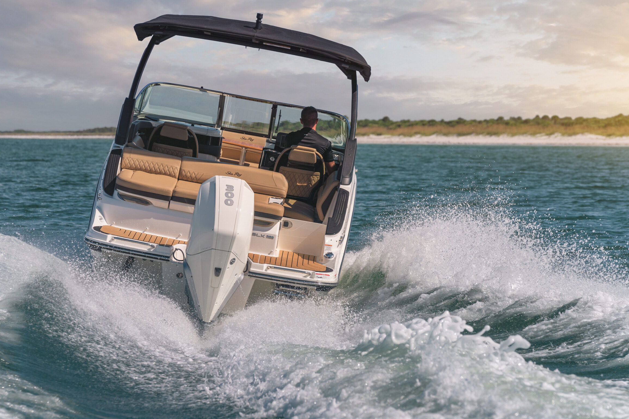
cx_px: 287
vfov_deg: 7.0
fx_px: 3424
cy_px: 190
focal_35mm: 196
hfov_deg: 10.5
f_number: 6.3
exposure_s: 1/800
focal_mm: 178
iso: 100
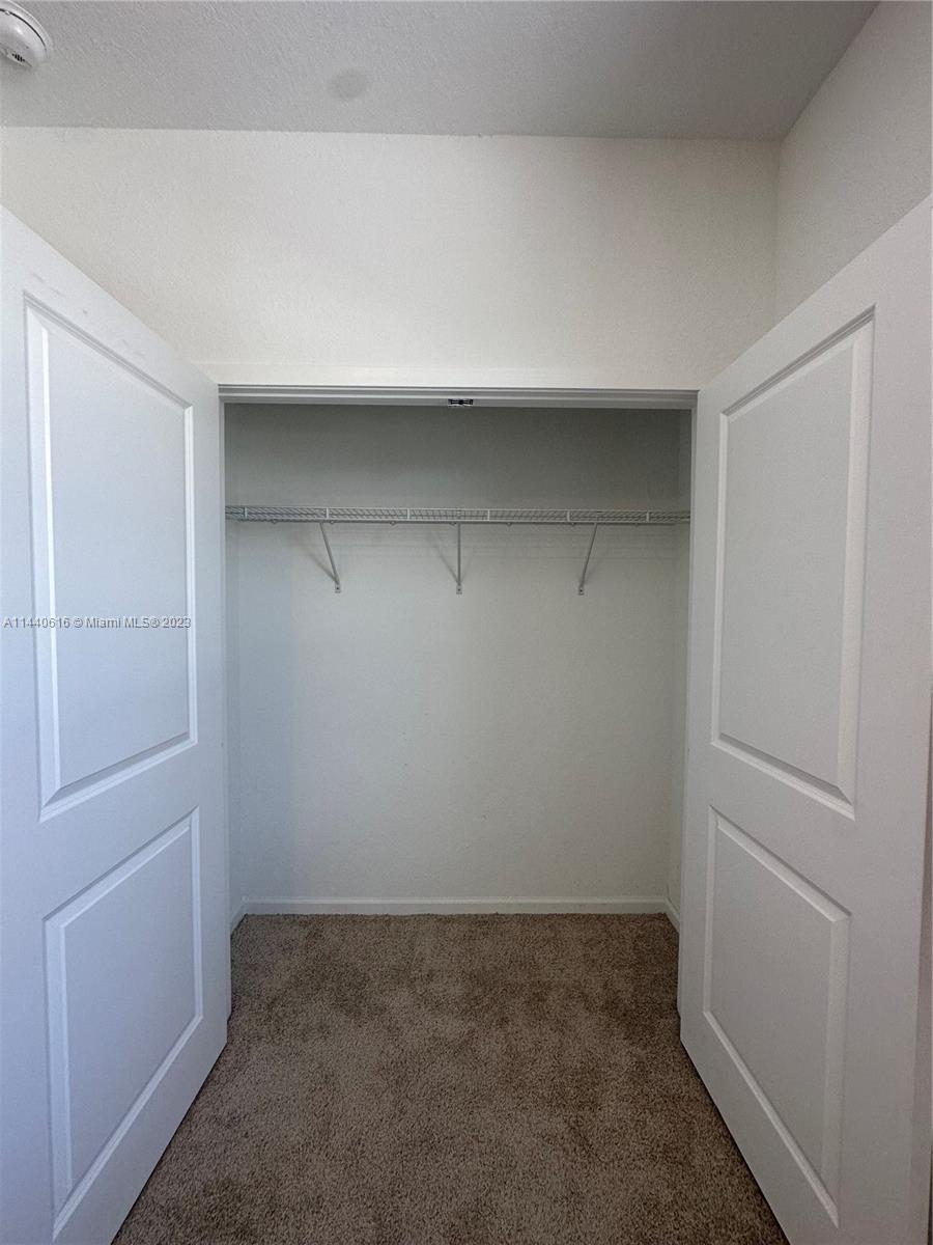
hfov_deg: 85.7
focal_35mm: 14
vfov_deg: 102.1
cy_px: 622
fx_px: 503
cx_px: 466
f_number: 2.2
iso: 125
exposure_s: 1/120
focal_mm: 2.22
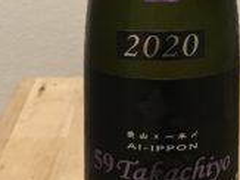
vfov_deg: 14.1
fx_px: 714
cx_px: 158
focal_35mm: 103
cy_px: -13
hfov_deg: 19.0
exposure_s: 1/17
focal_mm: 3.99
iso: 64
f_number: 1.8
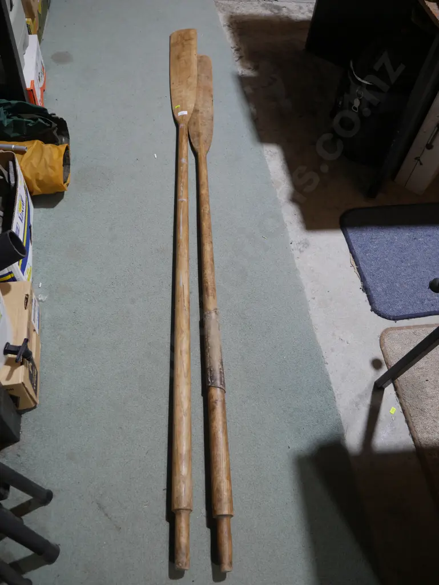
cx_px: 220
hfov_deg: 46.8
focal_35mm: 30
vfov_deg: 59.9
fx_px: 507
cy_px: 292
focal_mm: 15
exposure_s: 1/60
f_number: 3.6
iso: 320
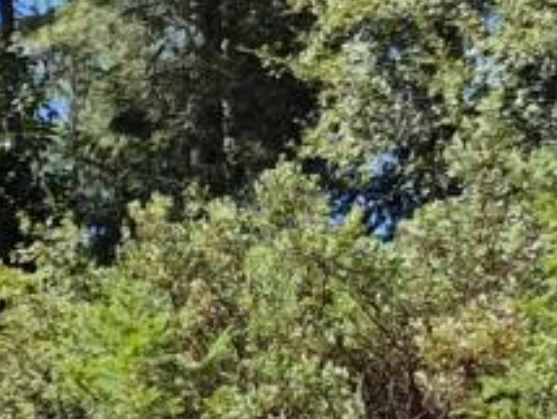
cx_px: -958
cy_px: 688
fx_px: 2594
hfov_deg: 10.0
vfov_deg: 8.9
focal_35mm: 161
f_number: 1.8
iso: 80
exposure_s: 1/3216
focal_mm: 5.4
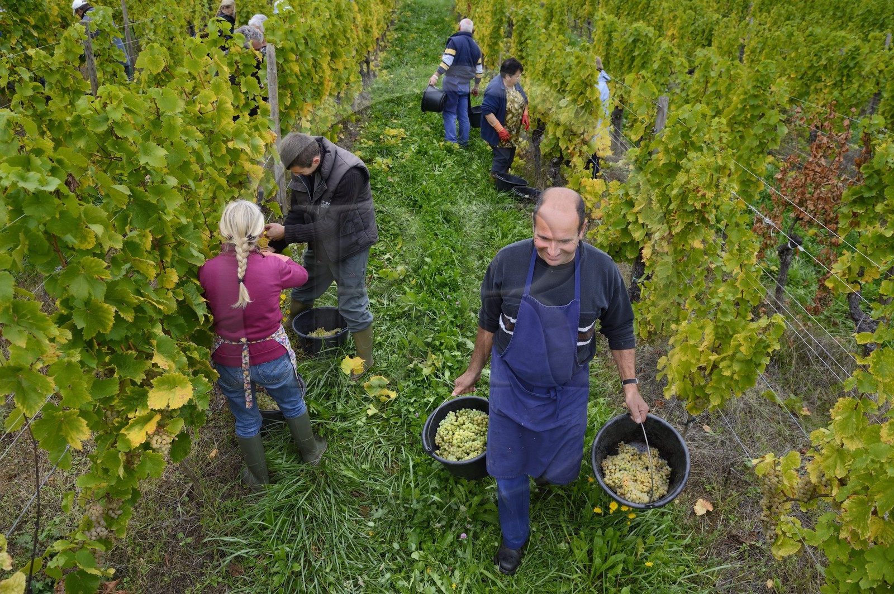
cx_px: 447
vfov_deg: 53.1
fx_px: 595
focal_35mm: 24
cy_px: 297
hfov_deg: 73.8
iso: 400
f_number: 6.3
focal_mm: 24
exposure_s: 1/200
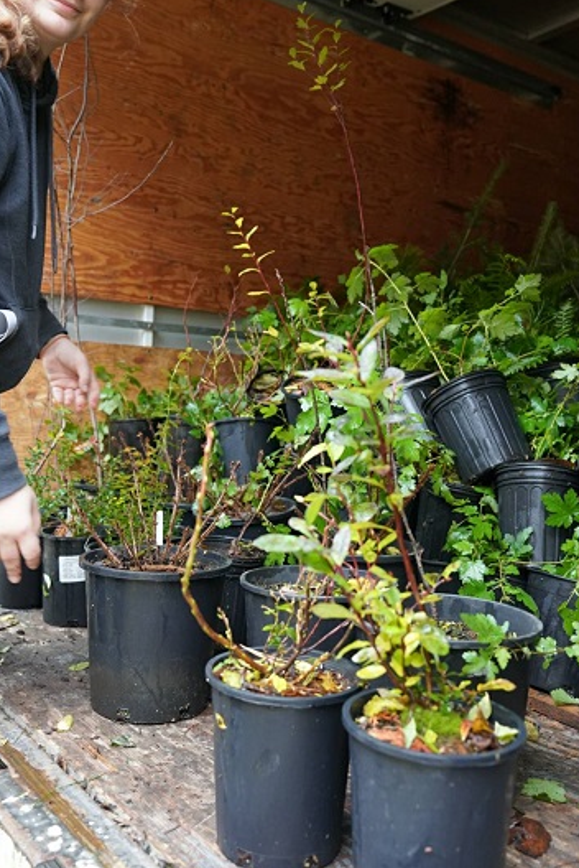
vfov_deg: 57.1
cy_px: 400
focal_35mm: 33
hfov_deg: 40.0
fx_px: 795
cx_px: 275
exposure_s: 1/160
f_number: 4
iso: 3200
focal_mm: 29
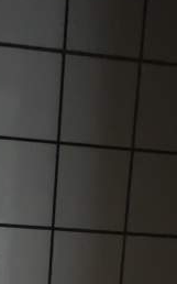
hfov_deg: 12.7
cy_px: 572
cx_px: -15
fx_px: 780
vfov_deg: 16.0
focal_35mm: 101
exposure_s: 1/12.5
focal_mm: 5.6
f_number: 1.57
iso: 6732
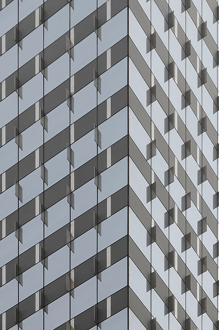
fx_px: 1423
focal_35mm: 156
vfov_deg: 13.2
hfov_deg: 8.8
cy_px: 183
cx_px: 124
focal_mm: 85
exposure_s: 1/500
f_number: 9
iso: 200
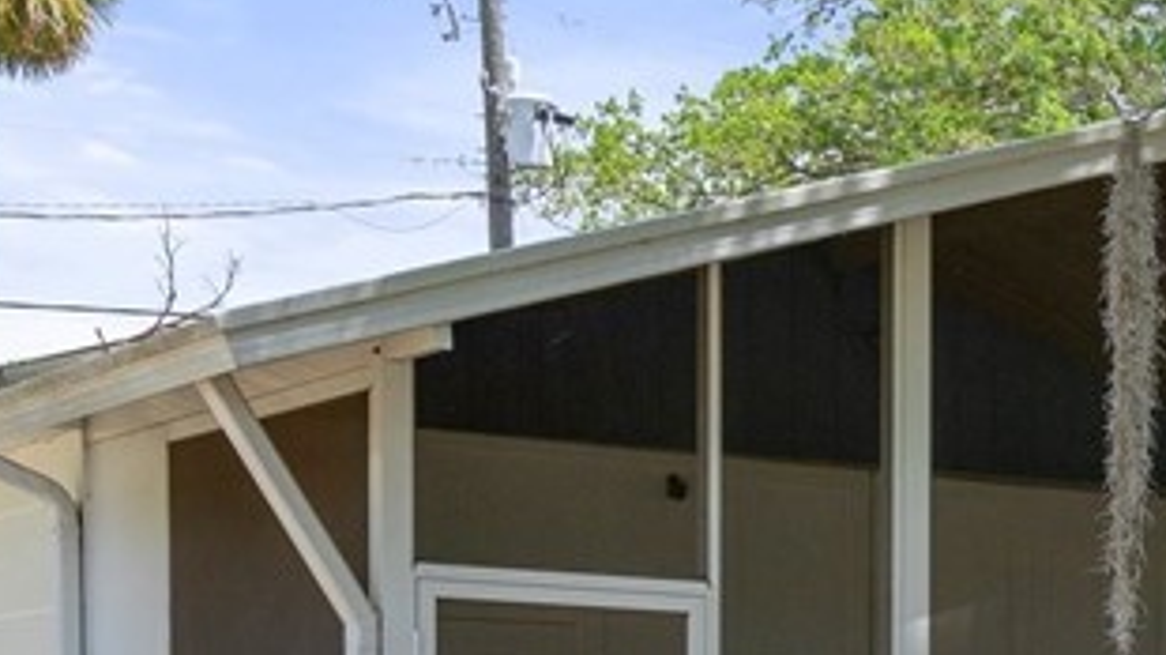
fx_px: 2719
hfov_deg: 21.4
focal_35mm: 88
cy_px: 917
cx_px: 1595
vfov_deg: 13.1
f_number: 9
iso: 320
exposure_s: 1/100
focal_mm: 24
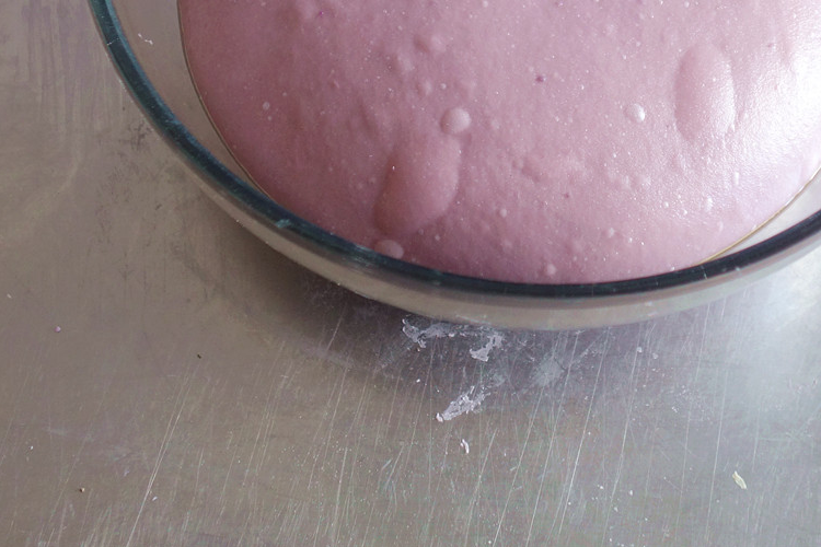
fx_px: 1733
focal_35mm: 76
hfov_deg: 26.6
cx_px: 512
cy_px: 4
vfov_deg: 17.5
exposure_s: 1/40
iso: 320
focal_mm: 14.23
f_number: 2.8
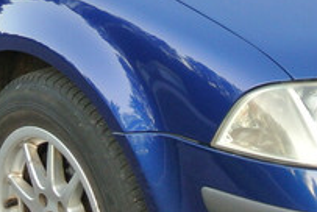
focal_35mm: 172
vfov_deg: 8.0
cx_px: 184
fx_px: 1517
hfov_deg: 11.9
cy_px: 71
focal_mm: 14
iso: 200
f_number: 4
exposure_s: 1/60
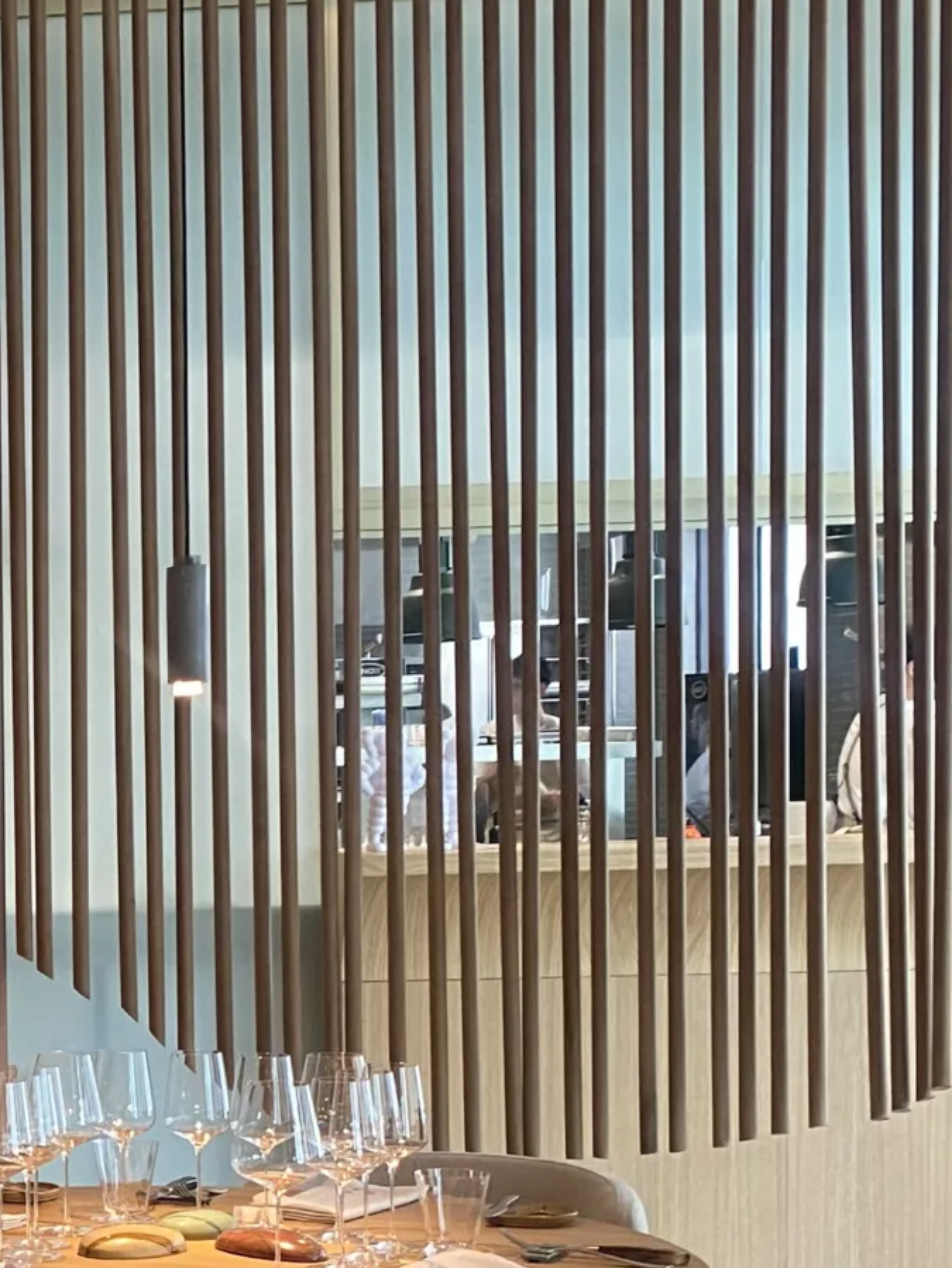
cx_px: -508
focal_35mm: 74
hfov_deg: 17.7
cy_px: 968
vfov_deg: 26.0
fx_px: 2712
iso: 125
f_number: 1.8
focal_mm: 4.25
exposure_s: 1/59
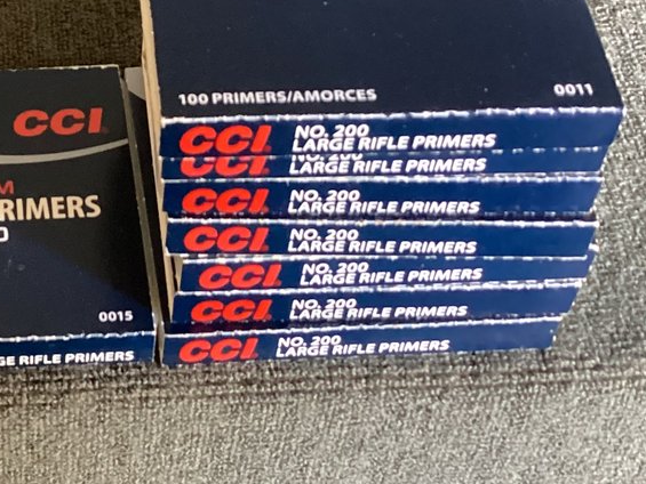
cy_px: 283
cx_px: -22
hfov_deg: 22.5
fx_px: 1549
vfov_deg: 17.8
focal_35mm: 83
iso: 400
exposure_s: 1/33
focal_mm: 3.3
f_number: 2.4
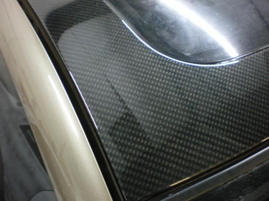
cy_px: 100
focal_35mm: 36
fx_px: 280
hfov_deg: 51.4
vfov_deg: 39.7
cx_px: 134
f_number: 3.1
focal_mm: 6.3
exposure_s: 1/8
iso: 800
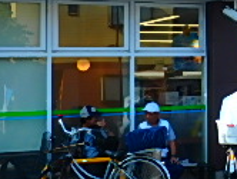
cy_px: 20
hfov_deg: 13.8
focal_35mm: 131
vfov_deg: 11.3
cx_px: 388
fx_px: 898
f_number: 4.9
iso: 125
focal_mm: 6
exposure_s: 1/250
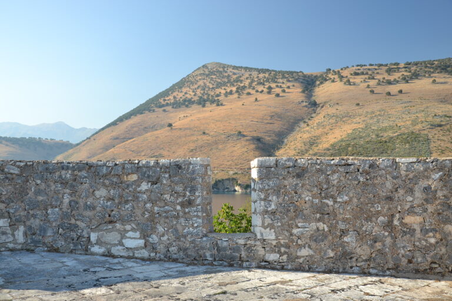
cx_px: 226
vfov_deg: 35.5
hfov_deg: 51.3
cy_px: 150
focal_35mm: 38
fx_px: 471
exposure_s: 1/100
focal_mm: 25
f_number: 5
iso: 100
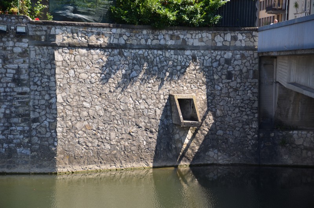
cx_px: 157
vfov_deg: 12.1
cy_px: 104
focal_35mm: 112
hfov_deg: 18.2
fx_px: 979
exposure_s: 1/250
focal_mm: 75
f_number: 5.3
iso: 140
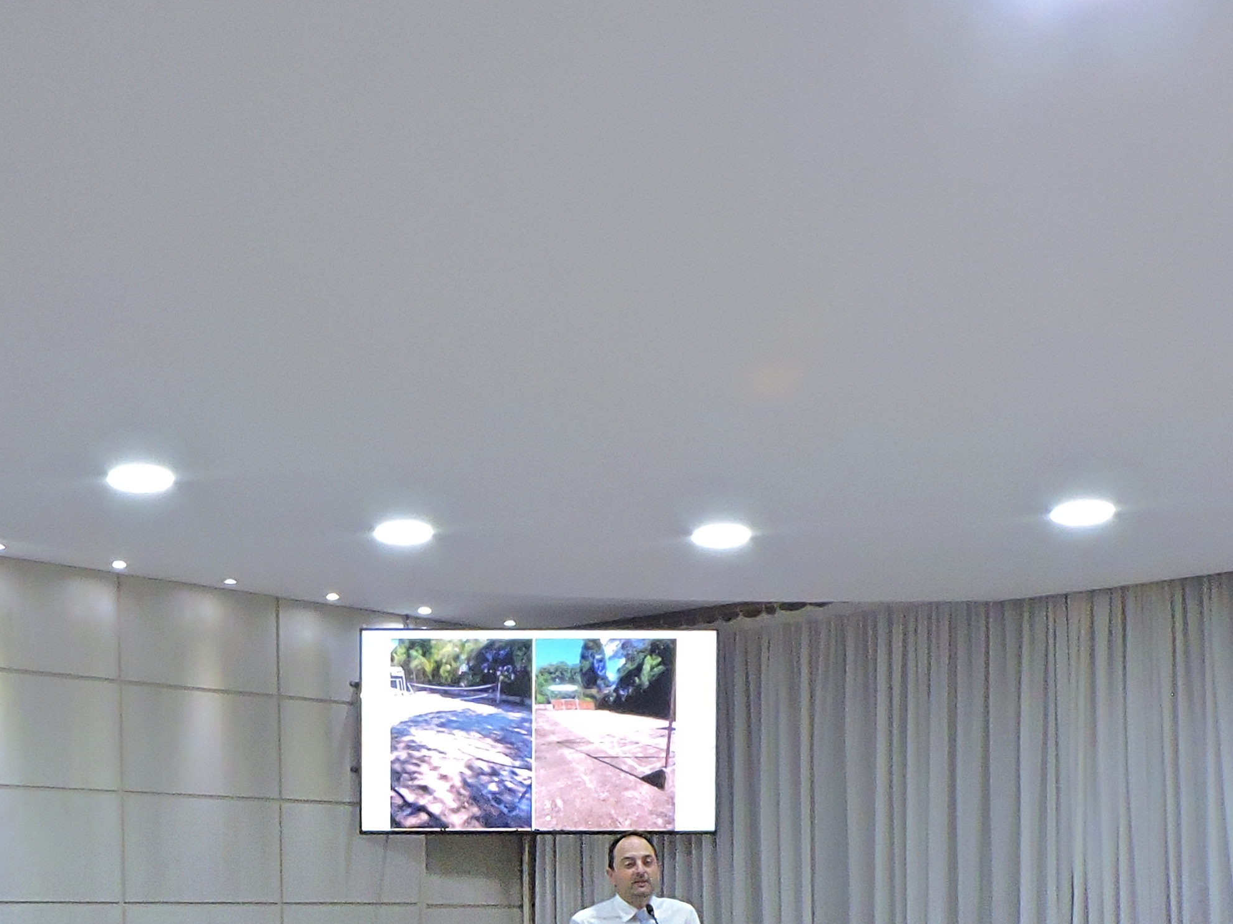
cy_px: 1026
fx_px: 1995
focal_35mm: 56
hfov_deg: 33.8
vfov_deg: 24.3
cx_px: 334
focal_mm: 4.3
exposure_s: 1/30
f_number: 4.7
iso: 800
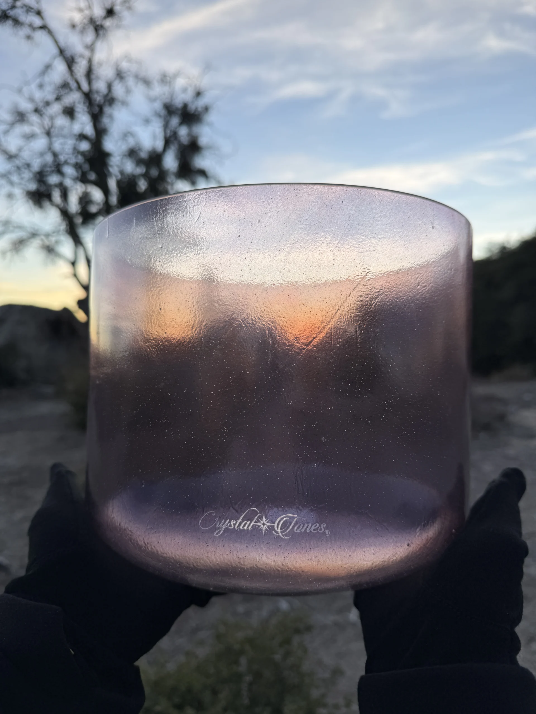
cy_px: 357
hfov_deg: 56.8
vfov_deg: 71.6
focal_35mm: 24
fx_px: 495
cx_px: 268
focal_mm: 6.76
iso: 80
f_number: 1.78
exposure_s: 1/1091
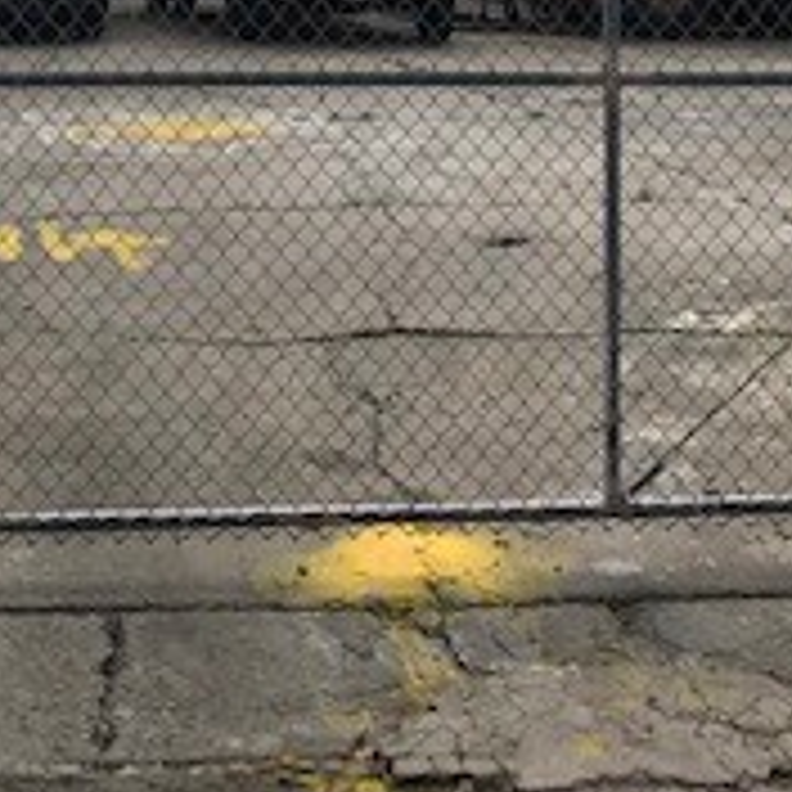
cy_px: -171
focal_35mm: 90
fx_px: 2330
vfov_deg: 18.3
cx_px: 194
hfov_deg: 19.2
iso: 20
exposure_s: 1/6849
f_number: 1.8
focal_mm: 3.99
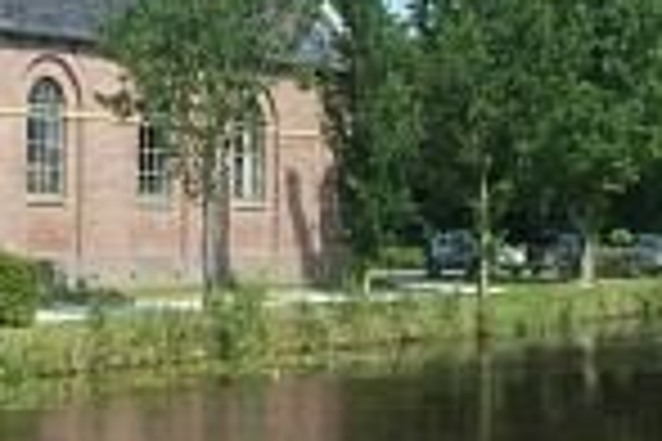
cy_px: 43
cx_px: -77
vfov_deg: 13.4
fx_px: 1857
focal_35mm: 101
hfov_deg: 19.3
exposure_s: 1/250
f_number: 13
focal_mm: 22
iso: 400
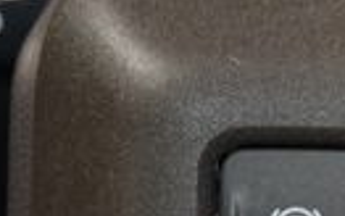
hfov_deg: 4.0
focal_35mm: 521
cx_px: 661
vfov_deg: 2.5
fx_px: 4901
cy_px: 178
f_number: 4.5
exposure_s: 1/50
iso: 1600
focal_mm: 70
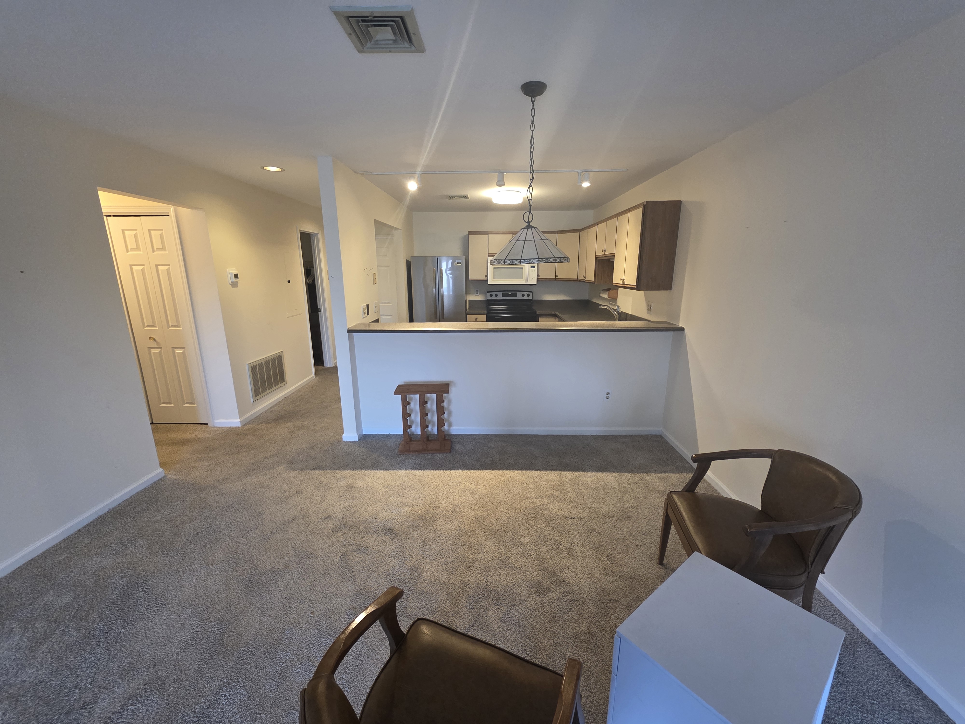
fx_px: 362
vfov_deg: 89.9
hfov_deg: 106.2
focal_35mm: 13
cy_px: 362
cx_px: 482
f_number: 1.9
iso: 400
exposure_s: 1/60
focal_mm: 2.2
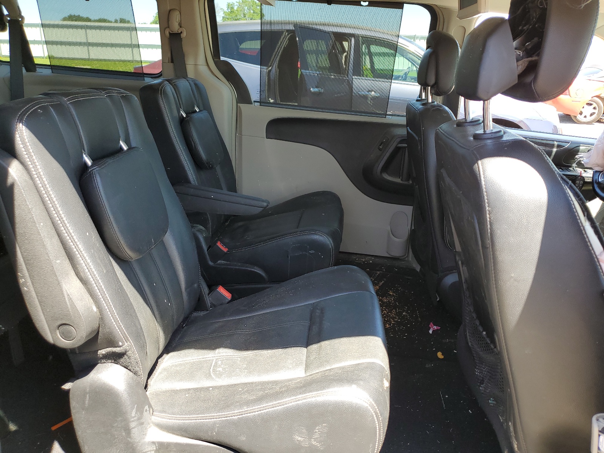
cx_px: 302
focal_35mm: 26
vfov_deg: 53.1
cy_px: 226
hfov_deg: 67.3
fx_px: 454
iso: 50
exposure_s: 1/172
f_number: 1.5
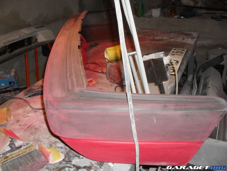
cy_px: 86
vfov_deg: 40.7
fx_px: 230
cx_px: 114
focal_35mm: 35
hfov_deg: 52.6
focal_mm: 6.3
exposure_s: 1/45
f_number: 3.2
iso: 200
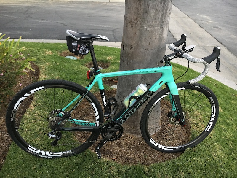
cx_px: 118
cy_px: 89
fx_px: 199
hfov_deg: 61.7
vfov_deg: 48.2
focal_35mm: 29
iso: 160
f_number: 2.2
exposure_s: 1/30
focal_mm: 4.15
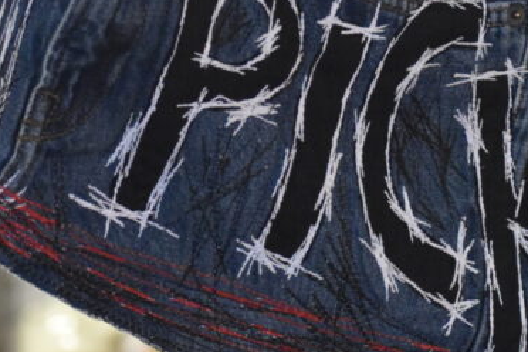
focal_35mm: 289
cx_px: 518
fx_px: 4238
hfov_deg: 7.1
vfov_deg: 4.8
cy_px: 160
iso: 5000
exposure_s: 1/125
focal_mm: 70
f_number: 4.5
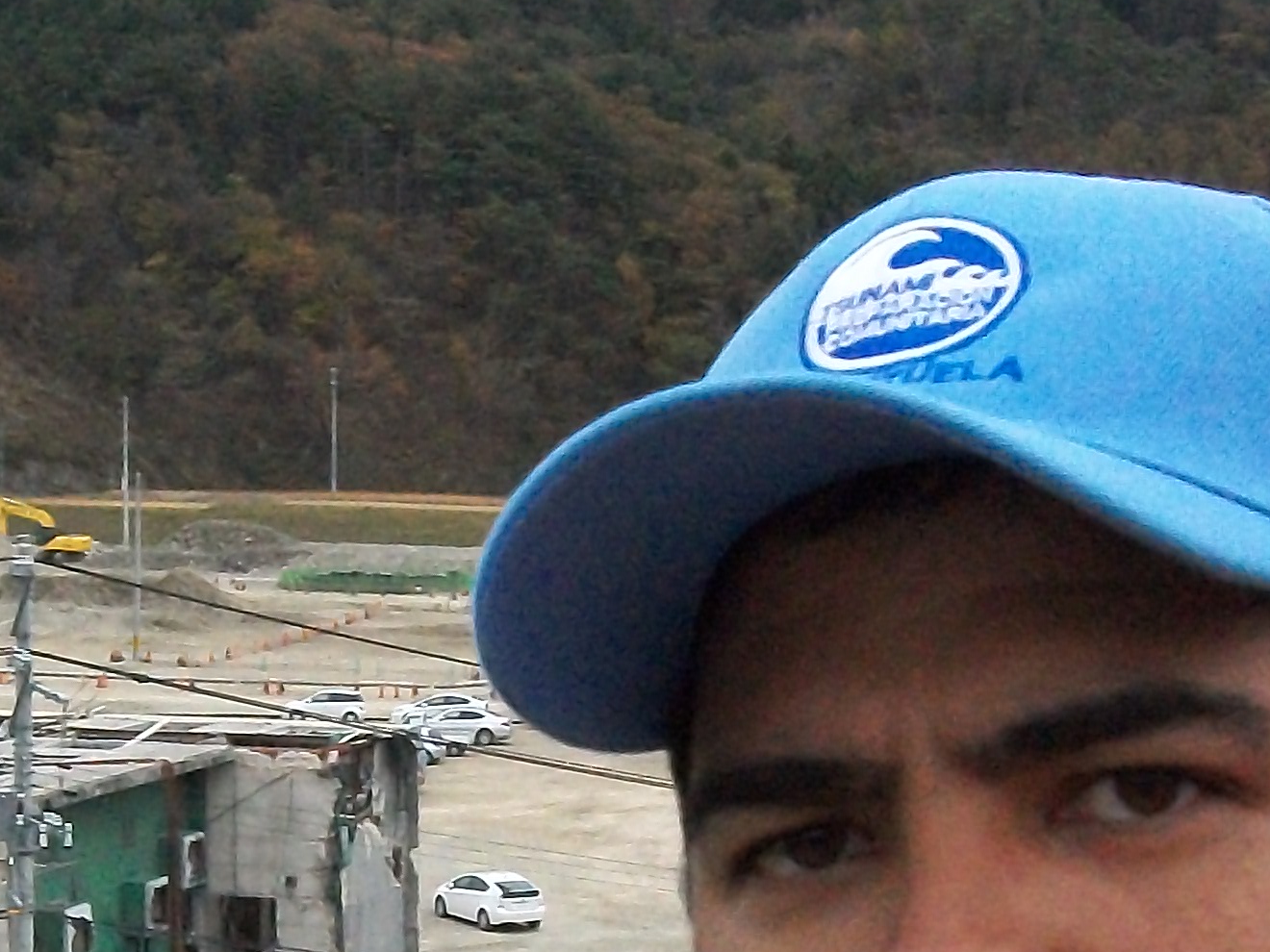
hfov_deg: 21.8
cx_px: 308
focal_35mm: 89
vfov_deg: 16.4
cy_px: 841
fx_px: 3265
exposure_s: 1/400
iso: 400
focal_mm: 6
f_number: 4.8
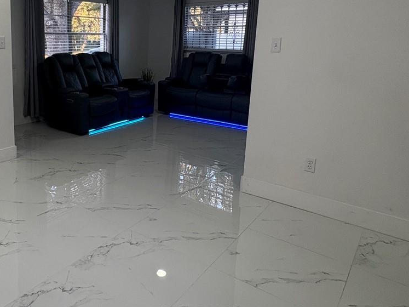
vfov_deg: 45.9
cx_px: 84
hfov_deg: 55.9
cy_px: 98
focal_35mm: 30
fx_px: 354
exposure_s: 1/120
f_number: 2.2
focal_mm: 2.22
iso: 100
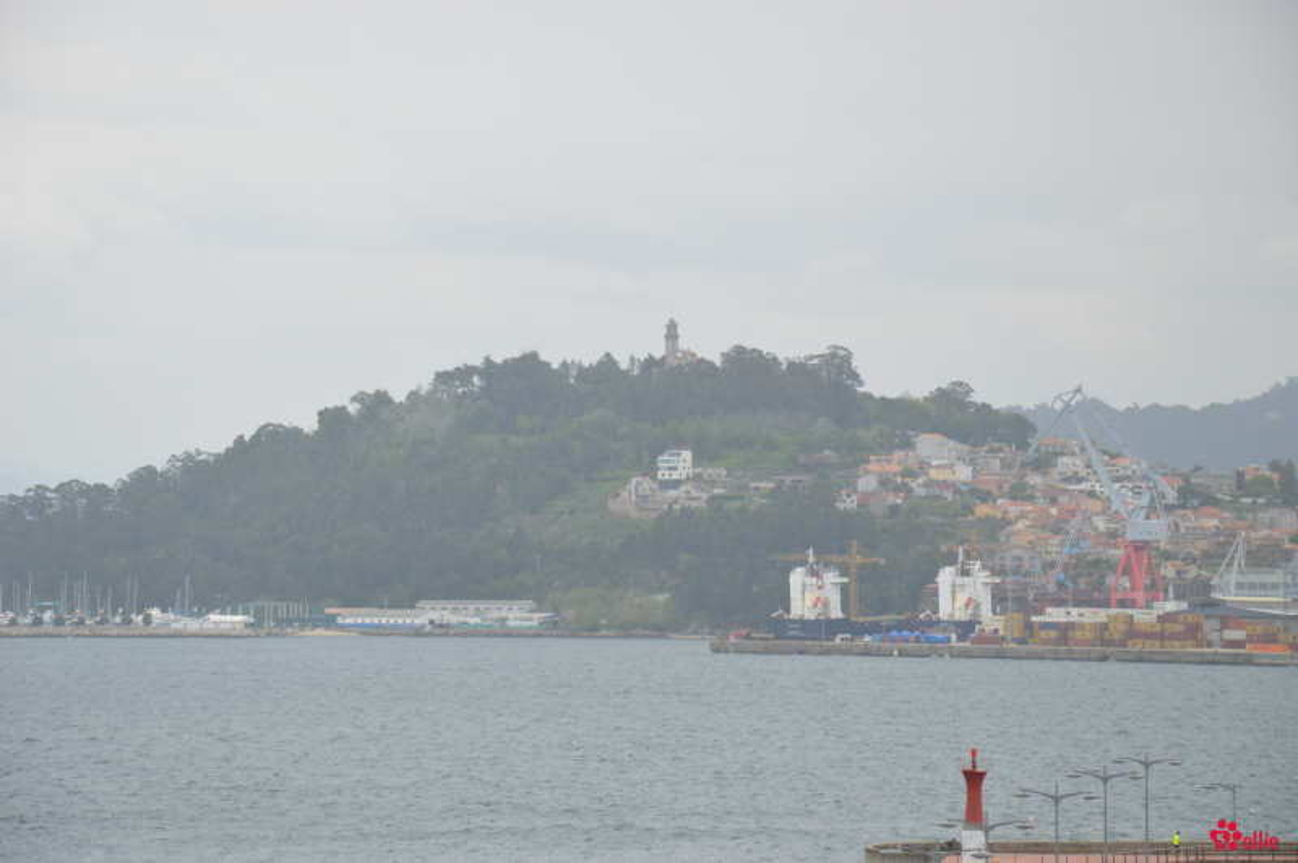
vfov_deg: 8.7
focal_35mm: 158
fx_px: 5674
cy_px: 432
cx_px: 649
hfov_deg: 13.1
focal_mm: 105
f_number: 8
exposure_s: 1/250
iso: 100
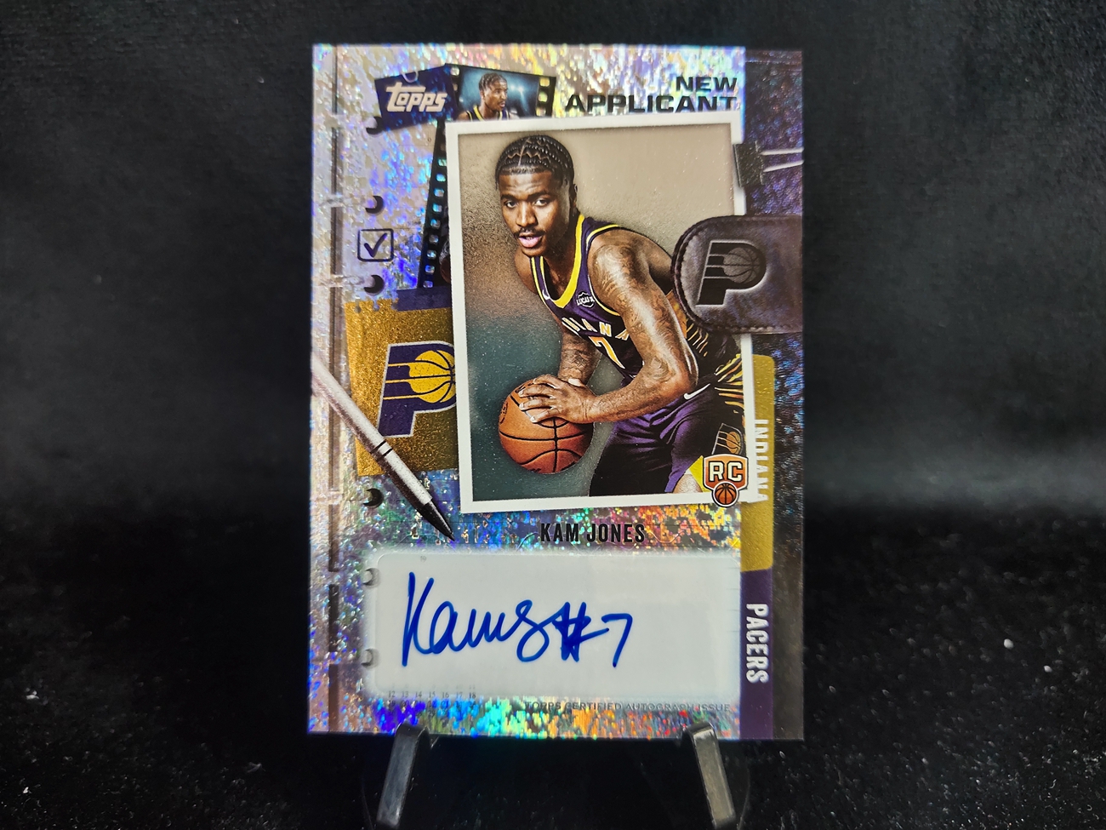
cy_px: 415
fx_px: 1150
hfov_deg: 51.4
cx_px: 553
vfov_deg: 39.7
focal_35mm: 36
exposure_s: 1/50
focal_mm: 4.74
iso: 1018
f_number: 1.79
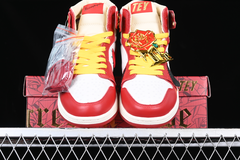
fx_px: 500
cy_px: 80
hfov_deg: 27.0
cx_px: 120
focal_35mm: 75
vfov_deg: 18.2
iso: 160
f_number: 6.3
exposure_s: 1/60
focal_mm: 50
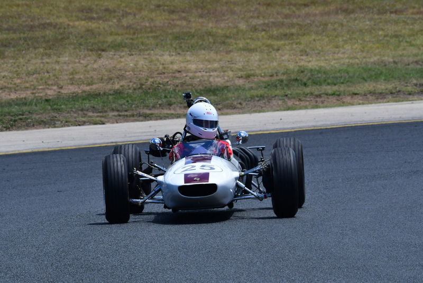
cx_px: 212
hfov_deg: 3.4
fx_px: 7228
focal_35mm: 615
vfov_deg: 2.2
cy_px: 142
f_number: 14
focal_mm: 410
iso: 640
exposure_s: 1/640
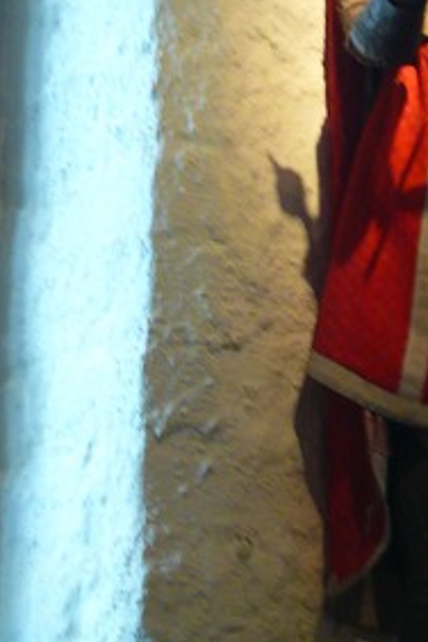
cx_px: 480
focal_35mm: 152
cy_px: 107
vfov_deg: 13.4
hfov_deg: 8.9
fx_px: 2710
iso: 200
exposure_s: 1/10
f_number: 3.2
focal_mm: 11.7
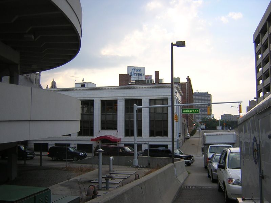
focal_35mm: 36
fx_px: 282
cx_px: 136
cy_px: 102
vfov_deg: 39.7
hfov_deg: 51.4
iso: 100
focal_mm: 4.7
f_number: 2.6
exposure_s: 1/316
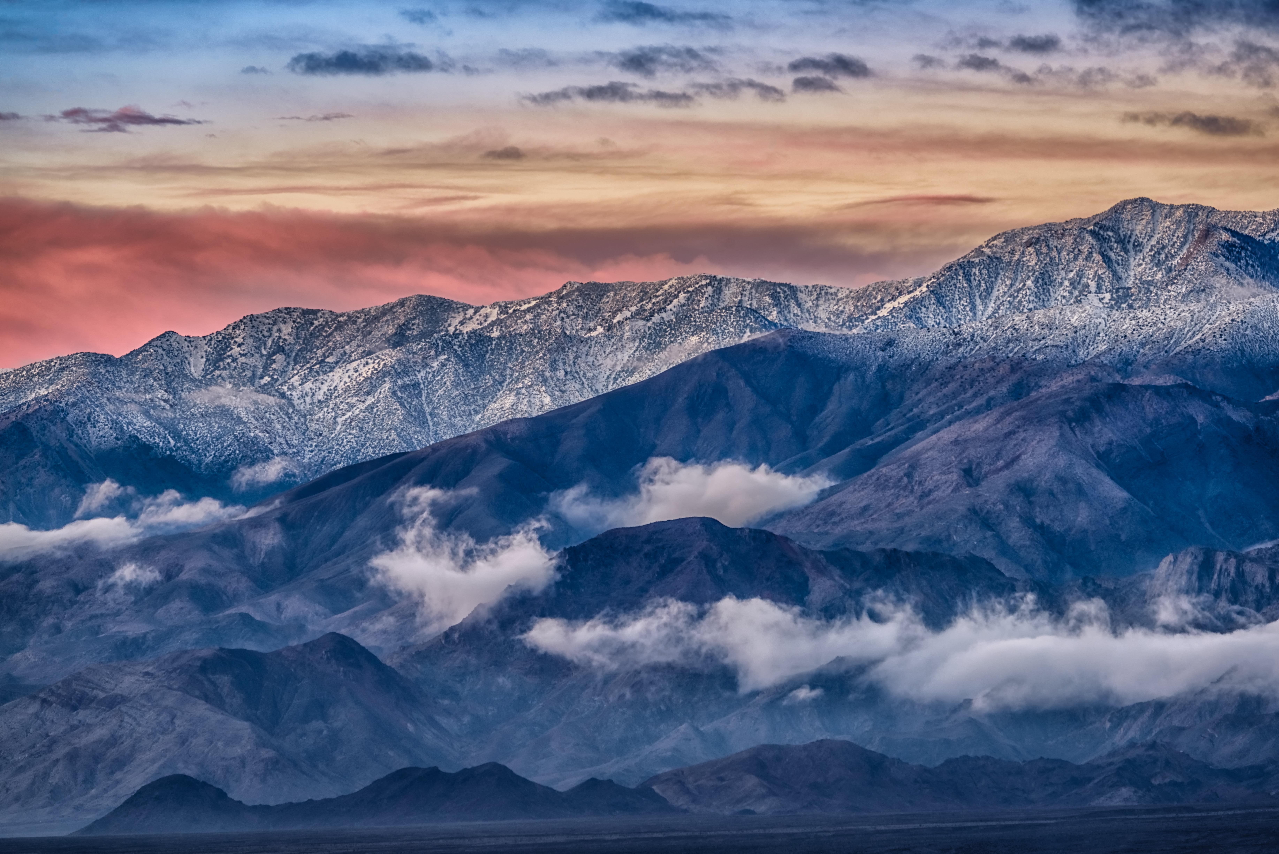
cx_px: 640
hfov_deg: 7.9
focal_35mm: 260
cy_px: 427
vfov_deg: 5.3
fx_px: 9240
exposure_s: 1/60
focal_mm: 260
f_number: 9
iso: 64
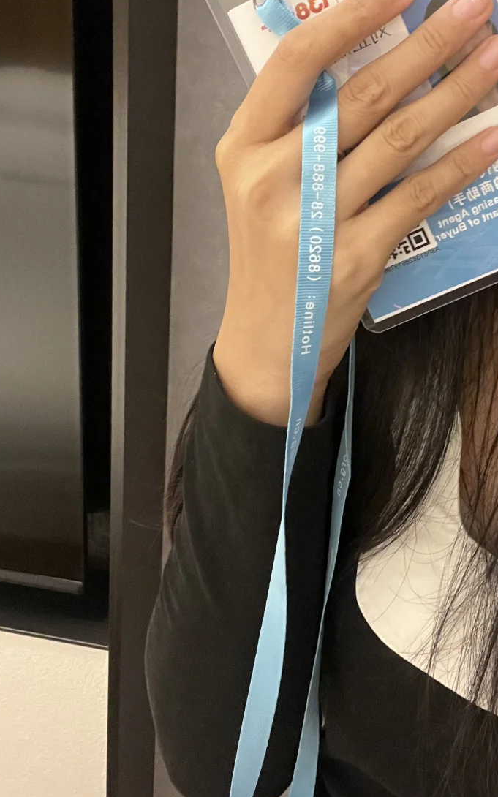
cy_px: 284
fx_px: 912
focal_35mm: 42
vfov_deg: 46.6
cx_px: 337
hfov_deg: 30.3
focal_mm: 2.71
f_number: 2.2
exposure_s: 1/33
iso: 320
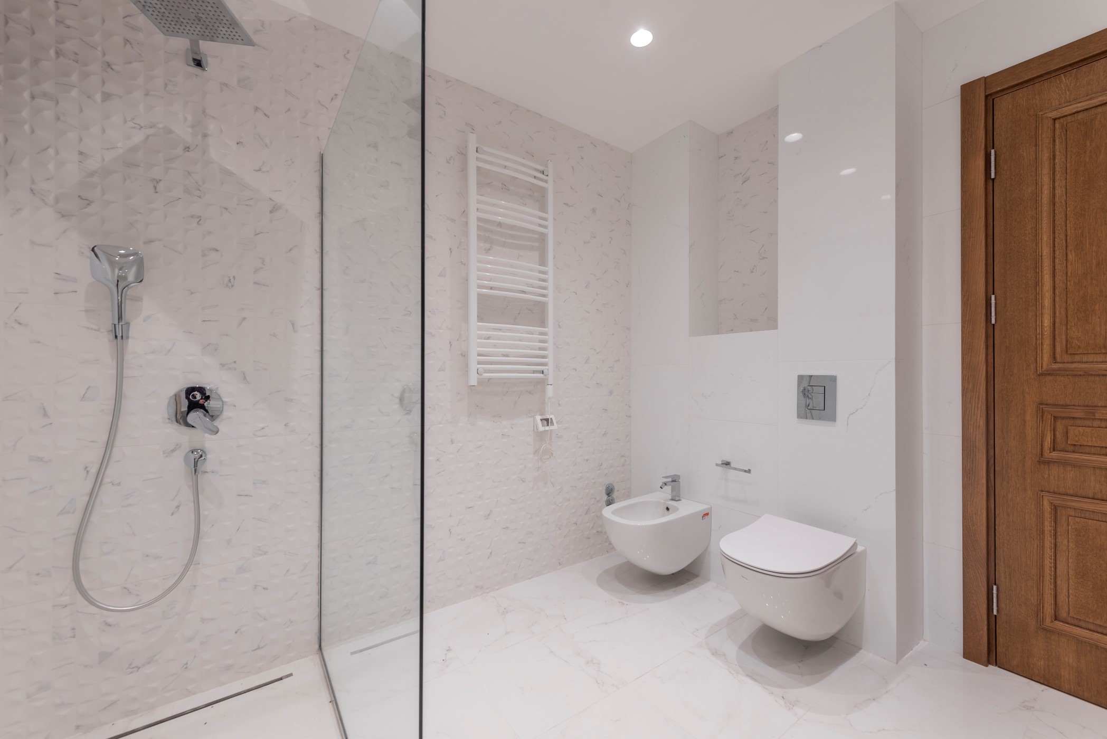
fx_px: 431
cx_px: 554
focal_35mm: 14
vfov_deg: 81.3
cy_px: 370
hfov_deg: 104.2
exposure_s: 1/8
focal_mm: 14
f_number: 5
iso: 64
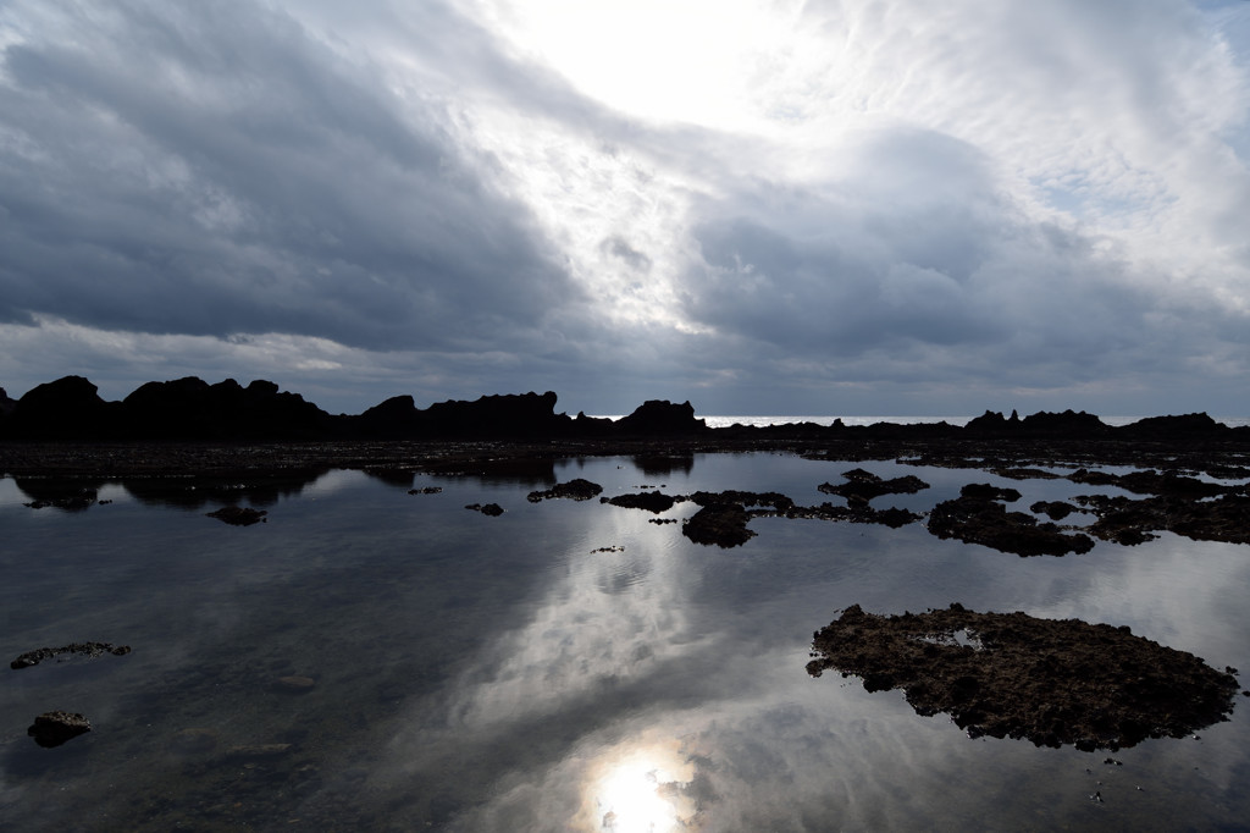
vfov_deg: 67.3
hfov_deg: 90.0
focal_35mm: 18
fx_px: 625
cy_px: 416
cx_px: 625
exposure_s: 1/1000
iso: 100
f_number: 5.6
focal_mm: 12
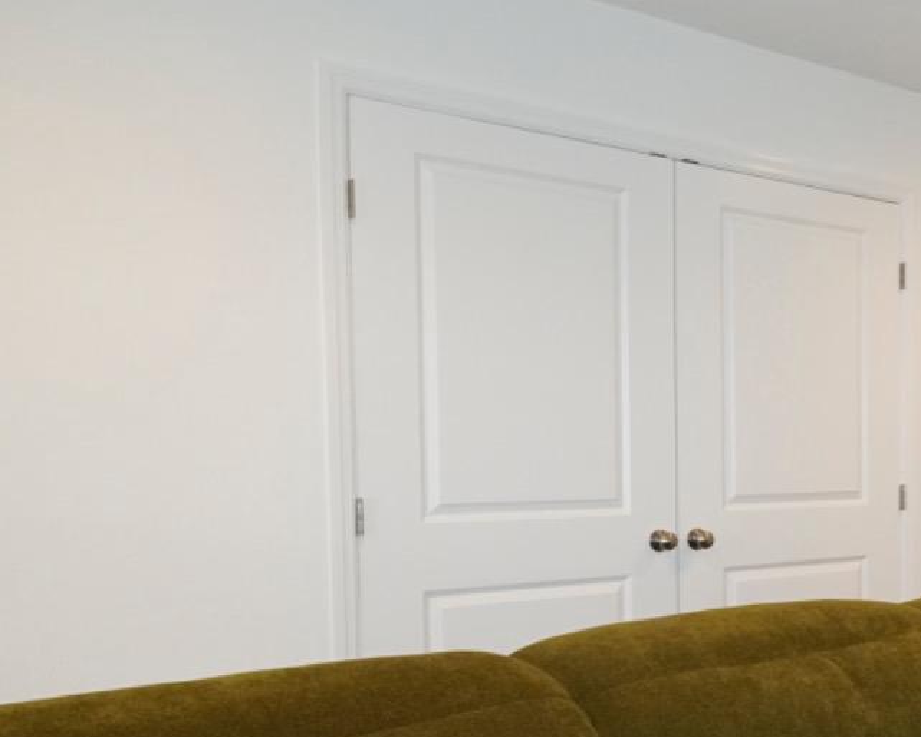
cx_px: 1115
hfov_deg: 31.4
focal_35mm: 50
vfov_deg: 30.2
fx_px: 1349
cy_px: 532
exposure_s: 1/160
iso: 1600
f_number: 3.2
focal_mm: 11
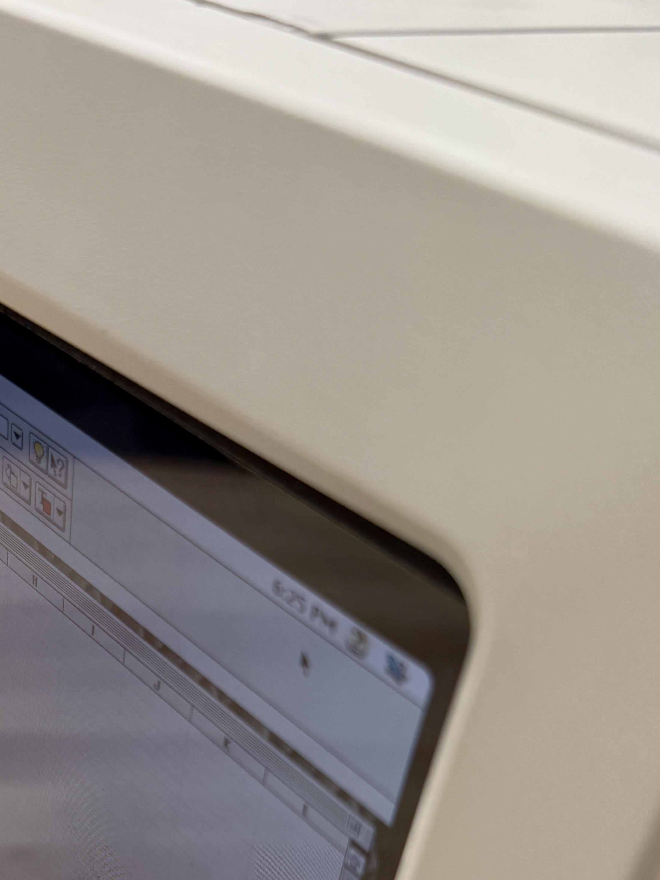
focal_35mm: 47
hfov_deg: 30.2
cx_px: 134
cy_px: 834
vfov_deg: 37.1
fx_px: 1195
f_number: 1.78
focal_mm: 6.76
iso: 64
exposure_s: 1/153
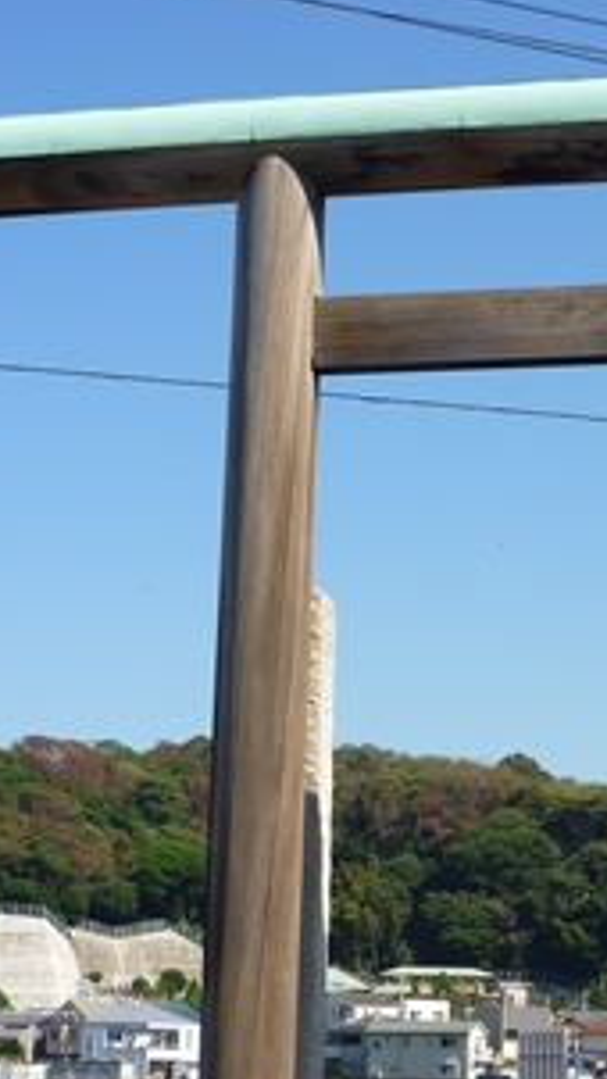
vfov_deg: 25.2
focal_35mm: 83
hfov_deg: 14.4
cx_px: 532
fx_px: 2374
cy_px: 829
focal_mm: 6.3
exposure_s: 1/400
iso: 80
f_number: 4.5
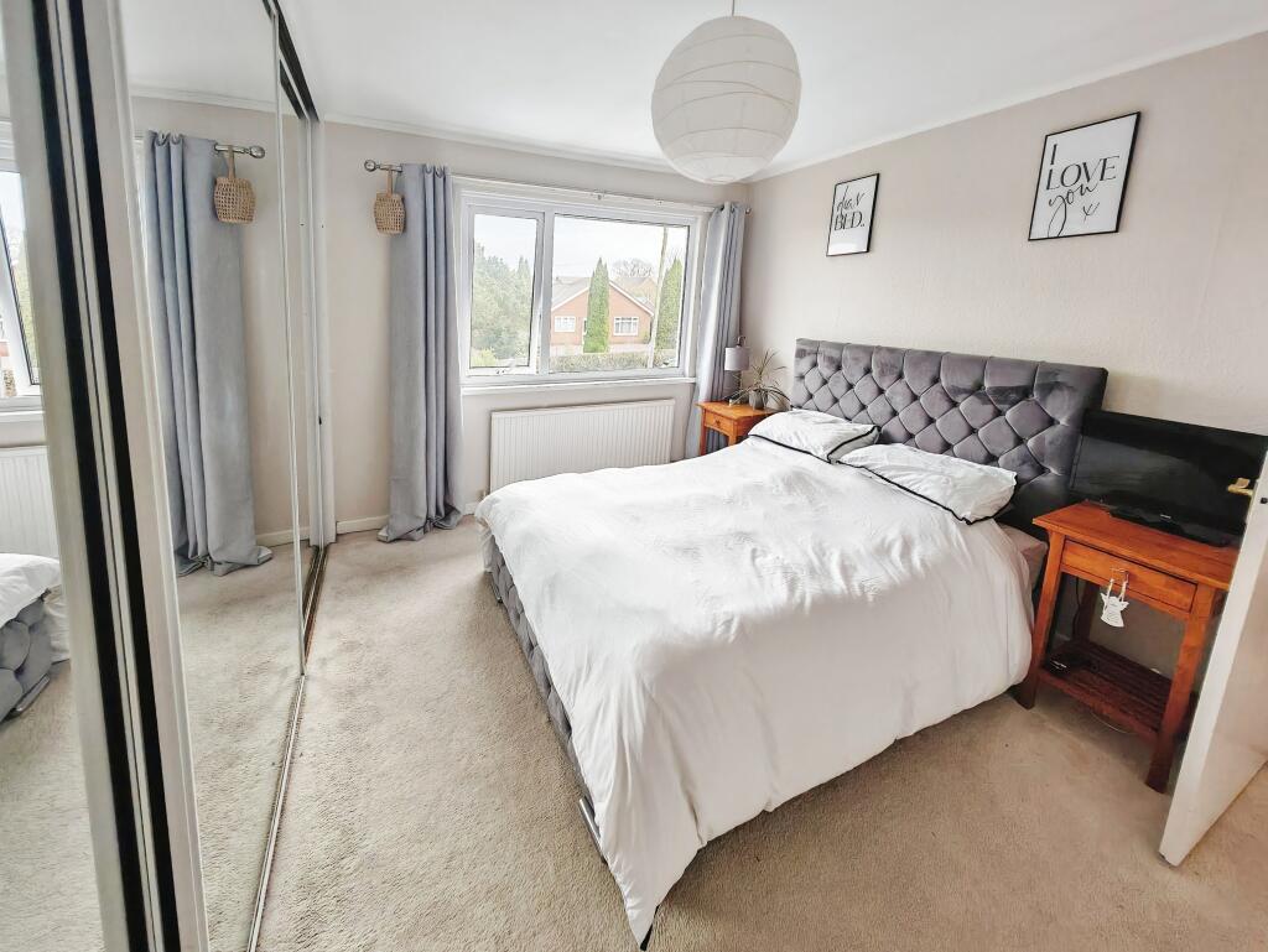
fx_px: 476
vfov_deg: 90.0
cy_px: 476
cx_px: 634
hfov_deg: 106.2
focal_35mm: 13
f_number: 2
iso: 200
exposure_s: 1/50
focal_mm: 1.82
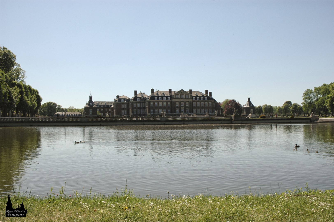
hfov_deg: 53.2
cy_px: 111
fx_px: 334
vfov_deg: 36.8
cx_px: 167
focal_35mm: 36
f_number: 13
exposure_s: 1/320
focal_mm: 24
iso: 200
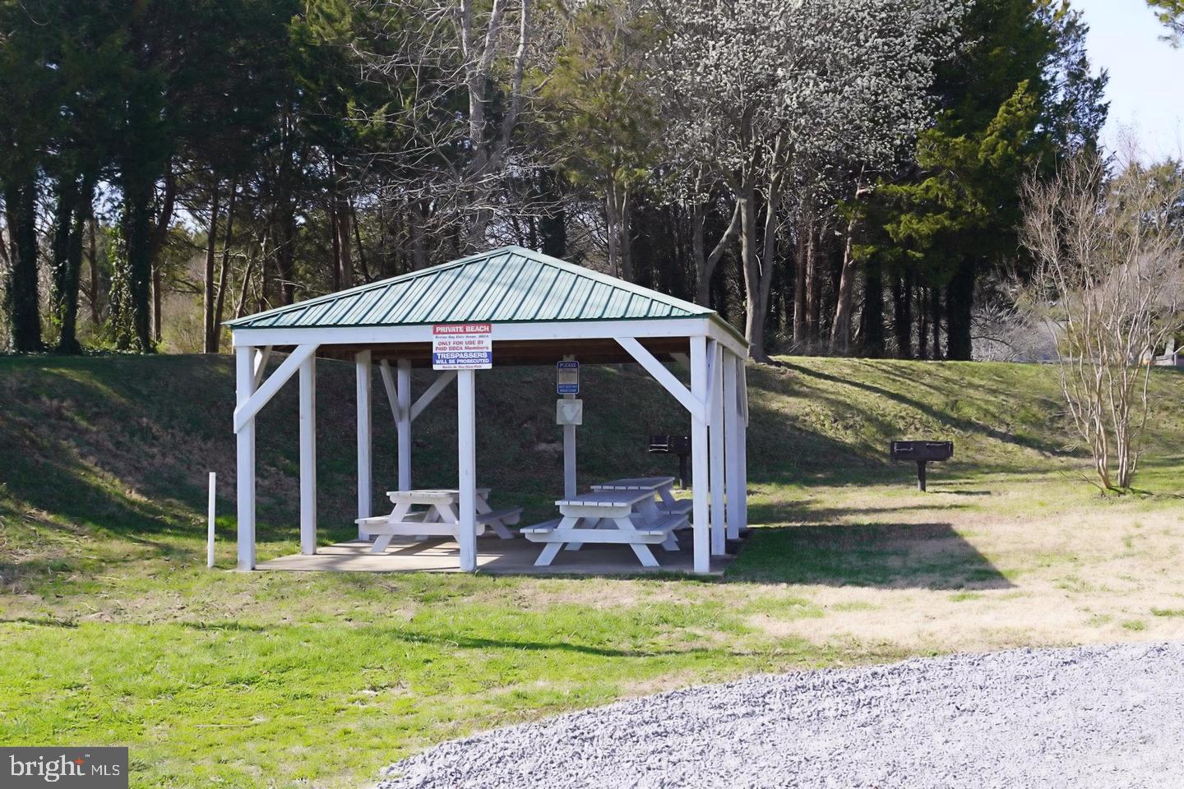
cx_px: 592
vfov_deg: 29.9
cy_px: 394
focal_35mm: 45
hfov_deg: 43.6
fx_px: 1480
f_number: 8
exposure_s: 1/100
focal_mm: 30
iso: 100
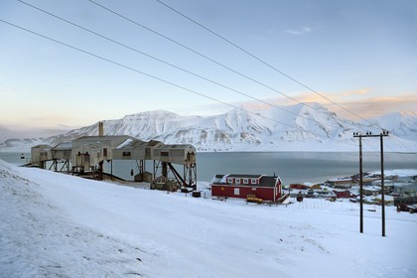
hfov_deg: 69.4
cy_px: 139
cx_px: 208
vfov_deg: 49.6
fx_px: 301
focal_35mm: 26
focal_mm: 26
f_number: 7.1
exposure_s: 1/100
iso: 200
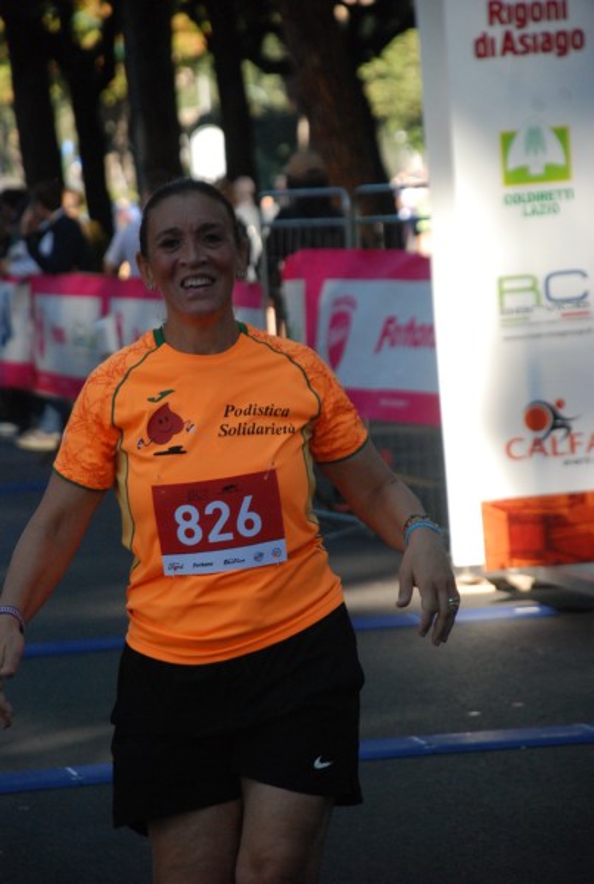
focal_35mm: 202
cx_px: 297
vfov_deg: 10.1
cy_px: 442
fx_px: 4986
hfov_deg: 6.8
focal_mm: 135
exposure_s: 1/640
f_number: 5.6
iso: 1000
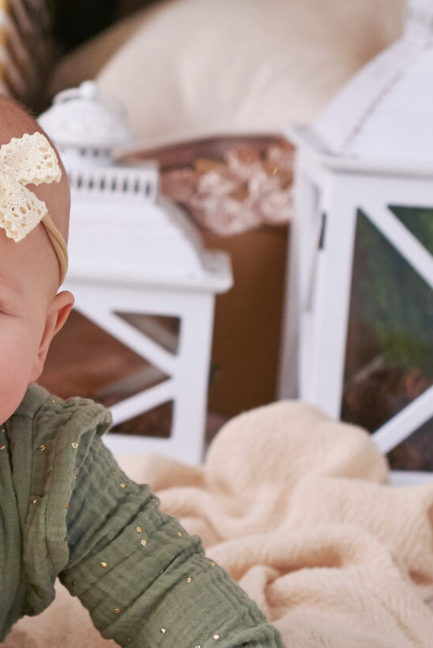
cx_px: -194
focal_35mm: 155
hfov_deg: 8.7
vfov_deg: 13.2
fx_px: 2795
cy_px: 85
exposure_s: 1/160
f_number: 3.5
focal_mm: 50
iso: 800
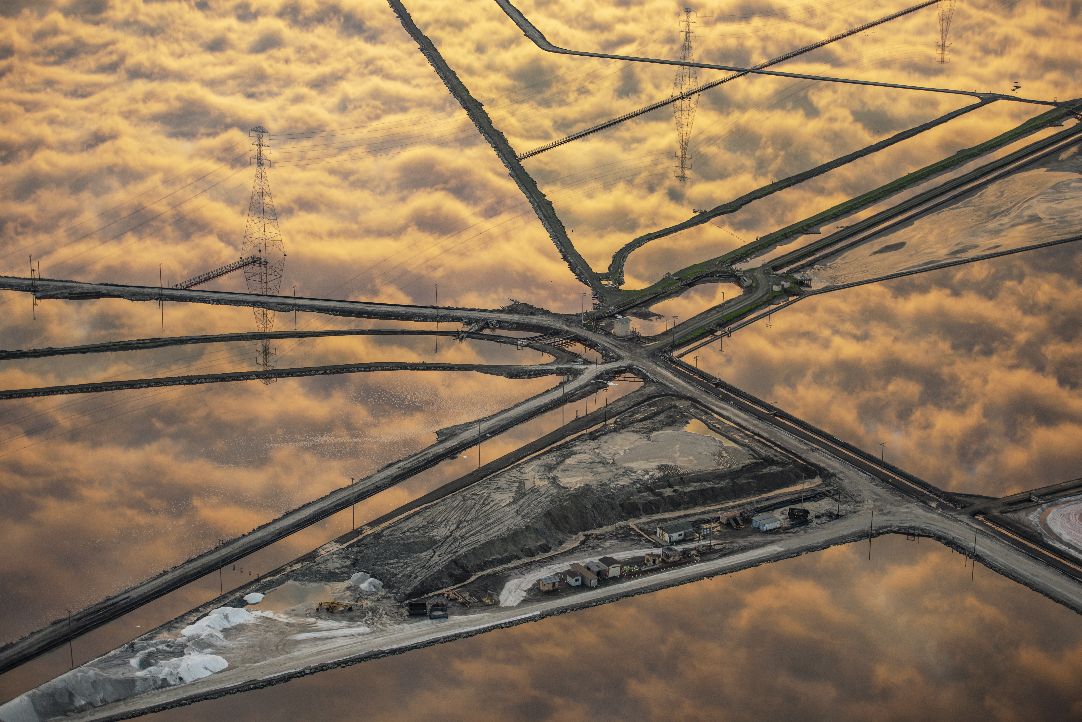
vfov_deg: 19.5
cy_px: 361
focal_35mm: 70
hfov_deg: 28.8
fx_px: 2104
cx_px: 541
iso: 280
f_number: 2.8
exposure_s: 1/400
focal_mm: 70
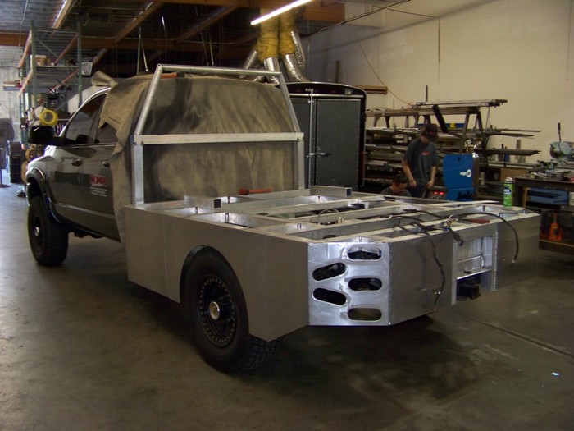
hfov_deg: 51.4
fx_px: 597
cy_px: 216
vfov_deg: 39.7
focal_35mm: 36
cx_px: 287
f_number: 2.8
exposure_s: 1/30
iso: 200
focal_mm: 5.85
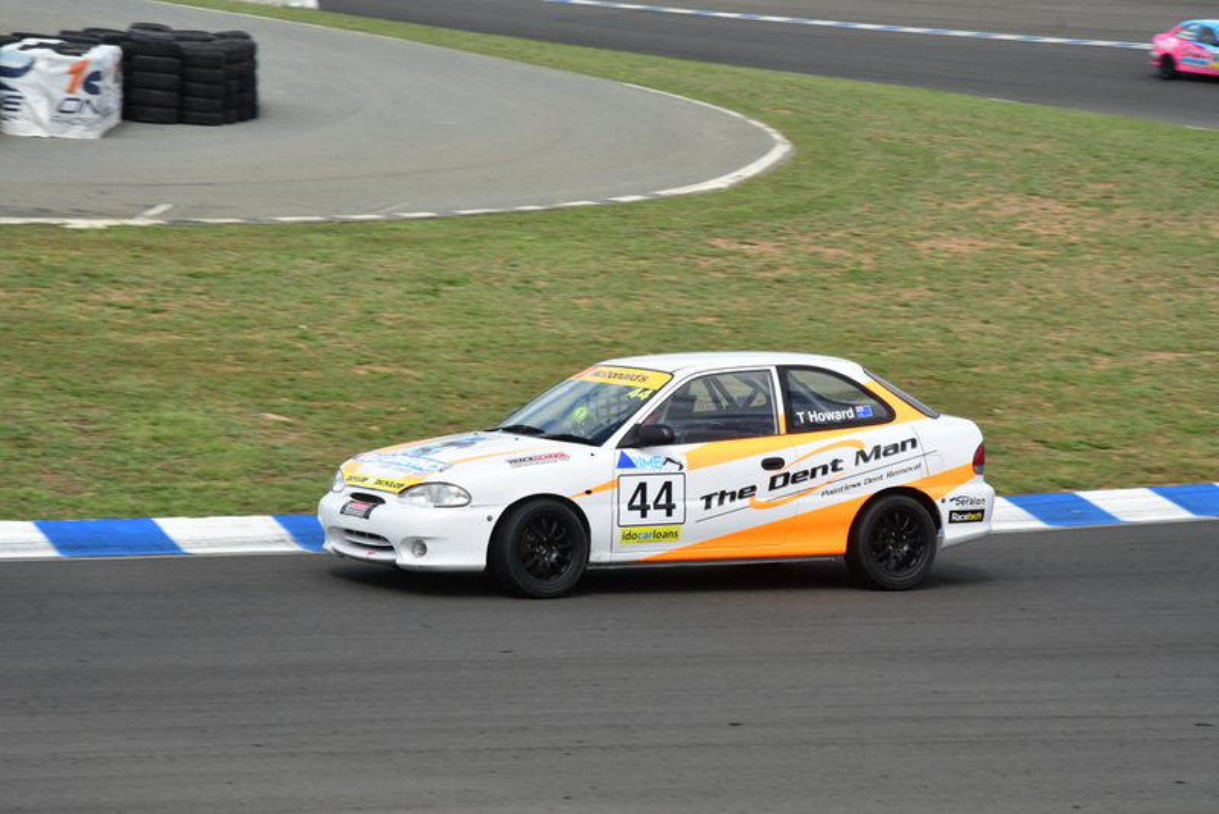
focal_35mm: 120
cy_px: 407
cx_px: 610
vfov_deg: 11.4
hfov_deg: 17.1
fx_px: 4065
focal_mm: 80
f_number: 11
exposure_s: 1/400
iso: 400
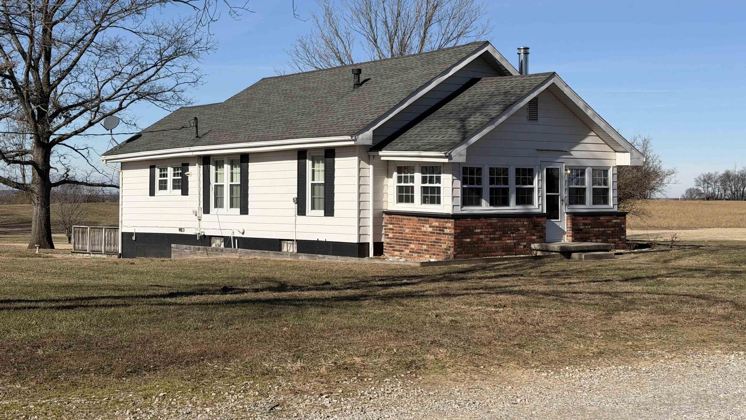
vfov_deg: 22.6
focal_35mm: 53
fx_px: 1048
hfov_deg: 39.2
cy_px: 175
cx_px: 370
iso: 80
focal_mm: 6.76
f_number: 1.78
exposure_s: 1/7874
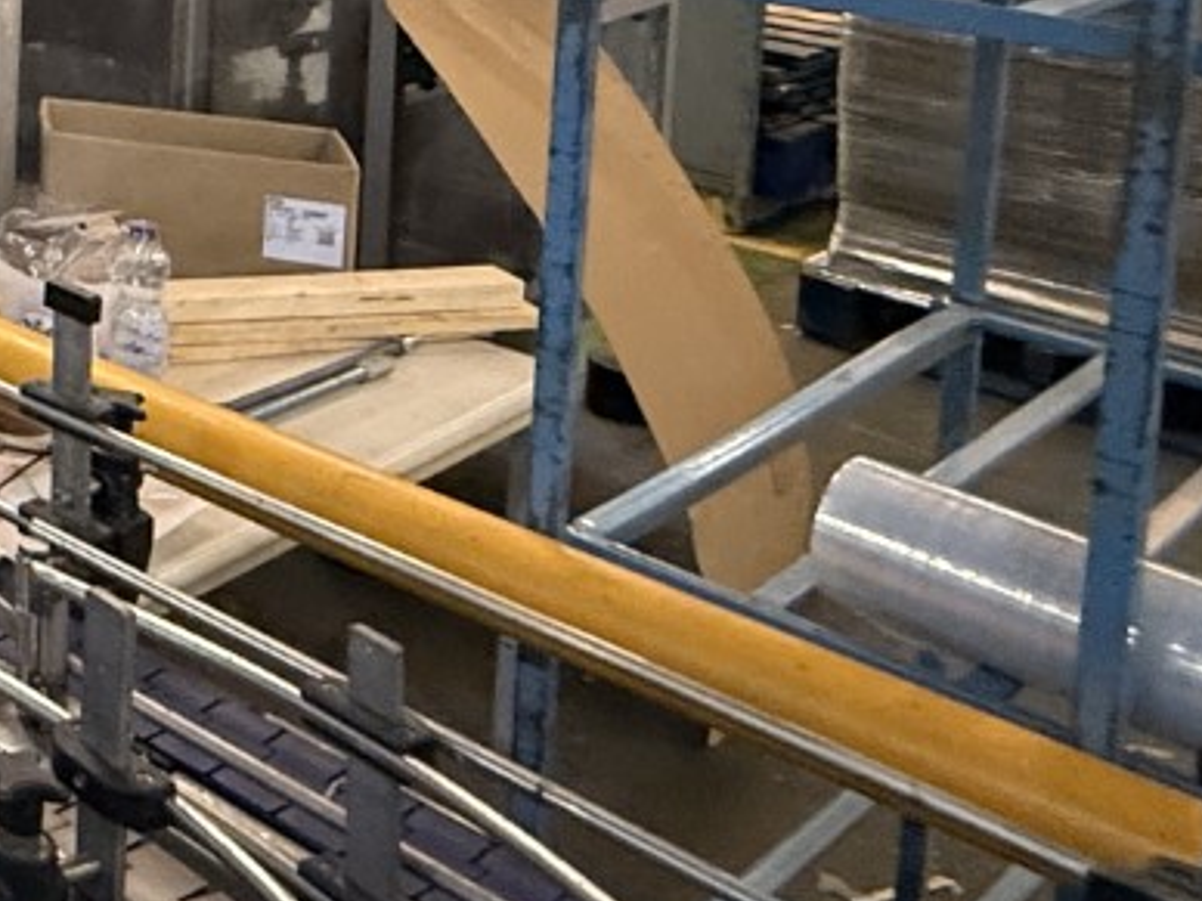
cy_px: -266
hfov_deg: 23.4
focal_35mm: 52
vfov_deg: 24.5
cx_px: -855
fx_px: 1806
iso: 640
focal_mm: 2.22
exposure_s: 1/50
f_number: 2.2
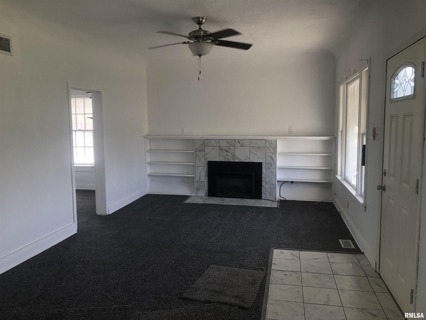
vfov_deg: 49.7
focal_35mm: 28
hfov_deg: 63.4
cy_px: 160
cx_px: 213
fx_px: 345
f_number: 1.8
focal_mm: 3.99
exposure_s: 1/120
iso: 64
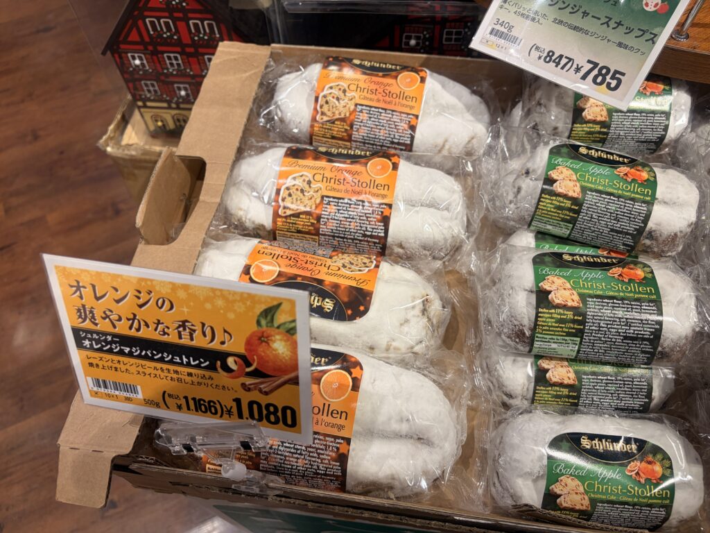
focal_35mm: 26
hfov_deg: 67.3
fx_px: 533
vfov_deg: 53.1
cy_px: 266
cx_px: 355
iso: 64
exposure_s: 1/100
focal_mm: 5.96
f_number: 1.6
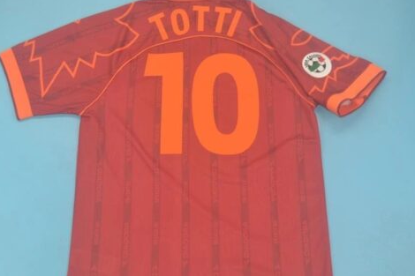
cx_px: 205
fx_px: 530
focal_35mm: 46
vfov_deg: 29.2
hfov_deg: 42.8
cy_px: 152
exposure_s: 1/80
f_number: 4
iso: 200
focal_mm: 24
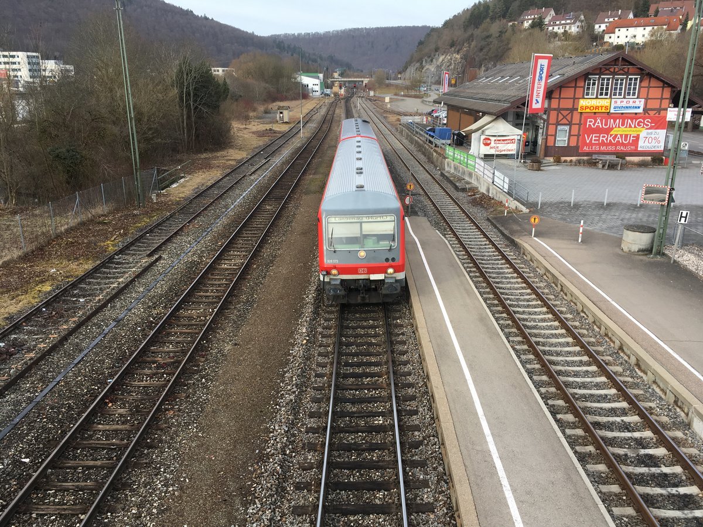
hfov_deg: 61.7
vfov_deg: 48.2
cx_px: 352
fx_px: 589
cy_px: 264
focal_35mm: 29
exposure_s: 1/320
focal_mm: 4.15
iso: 25
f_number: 2.2
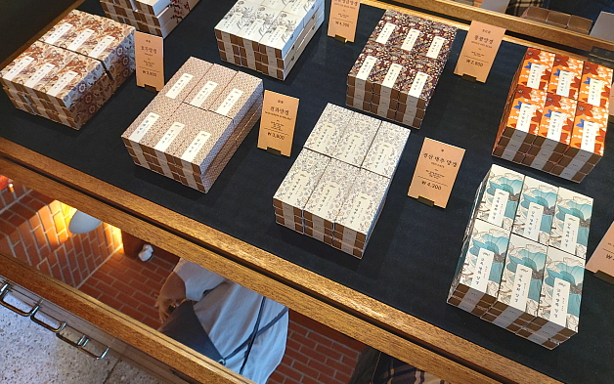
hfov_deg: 68.4
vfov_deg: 45.8
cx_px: 305
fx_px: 452
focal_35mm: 27
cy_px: 151
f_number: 2
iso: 160
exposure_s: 1/40
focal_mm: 4.58
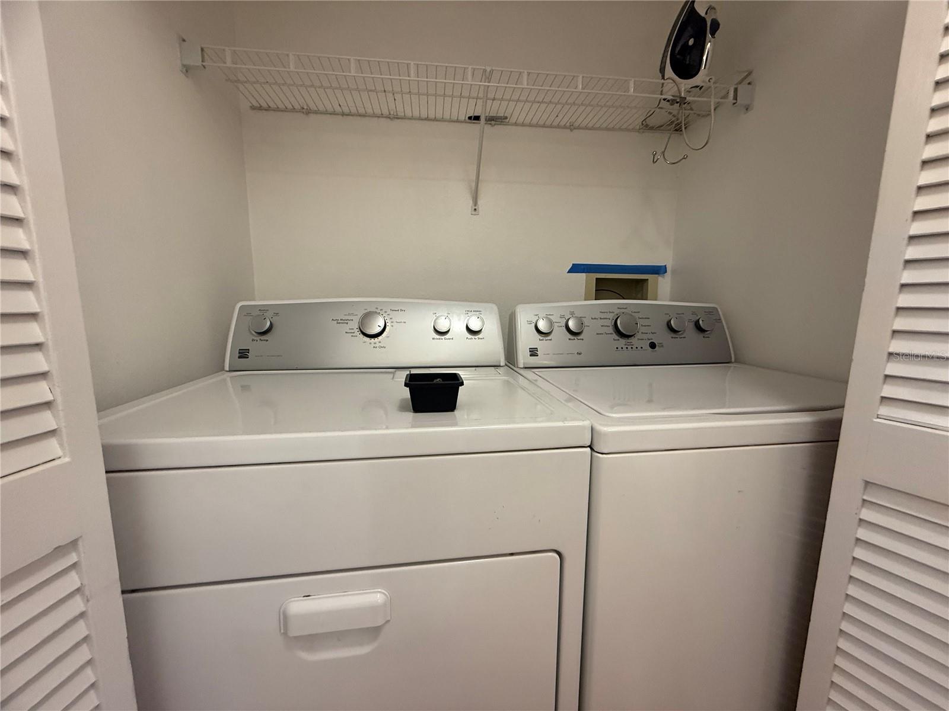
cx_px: 474
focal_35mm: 14
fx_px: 384
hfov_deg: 102.1
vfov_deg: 85.7
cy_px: 356
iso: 250
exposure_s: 1/60
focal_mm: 2.22
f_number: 2.2
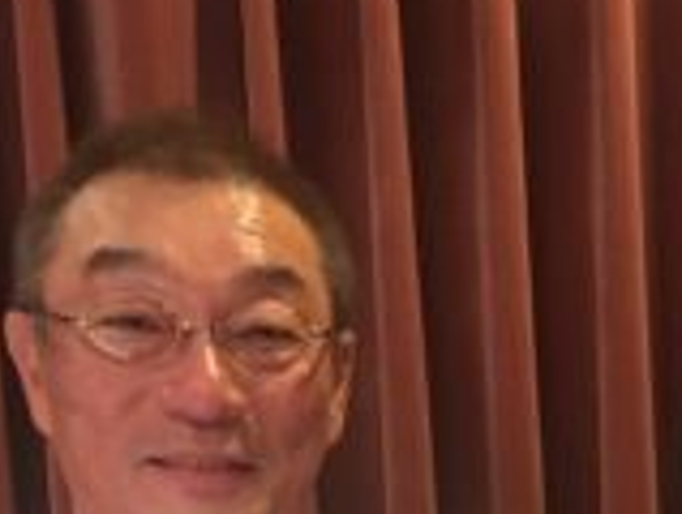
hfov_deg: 19.2
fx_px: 1915
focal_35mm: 97
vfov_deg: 14.3
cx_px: 791
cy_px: 758
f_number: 2.2
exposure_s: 1/15
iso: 250
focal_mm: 4.15
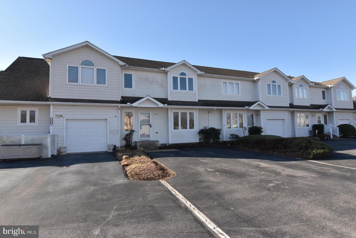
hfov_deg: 85.4
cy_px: 119
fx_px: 193
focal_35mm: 20
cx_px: 178
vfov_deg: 63.3
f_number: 22
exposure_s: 1/200
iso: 800
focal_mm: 13
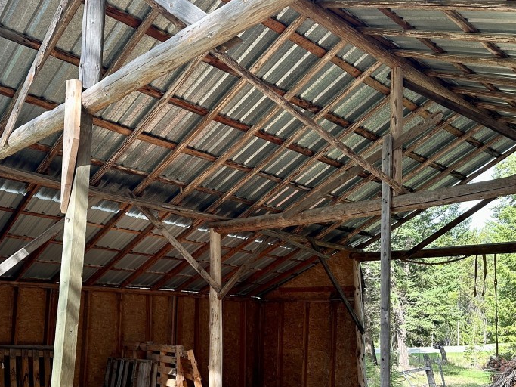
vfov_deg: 39.3
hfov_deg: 51.2
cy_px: 248
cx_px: 218
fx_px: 537
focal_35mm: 36
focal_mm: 6.86
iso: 80
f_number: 1.78
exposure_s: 1/315
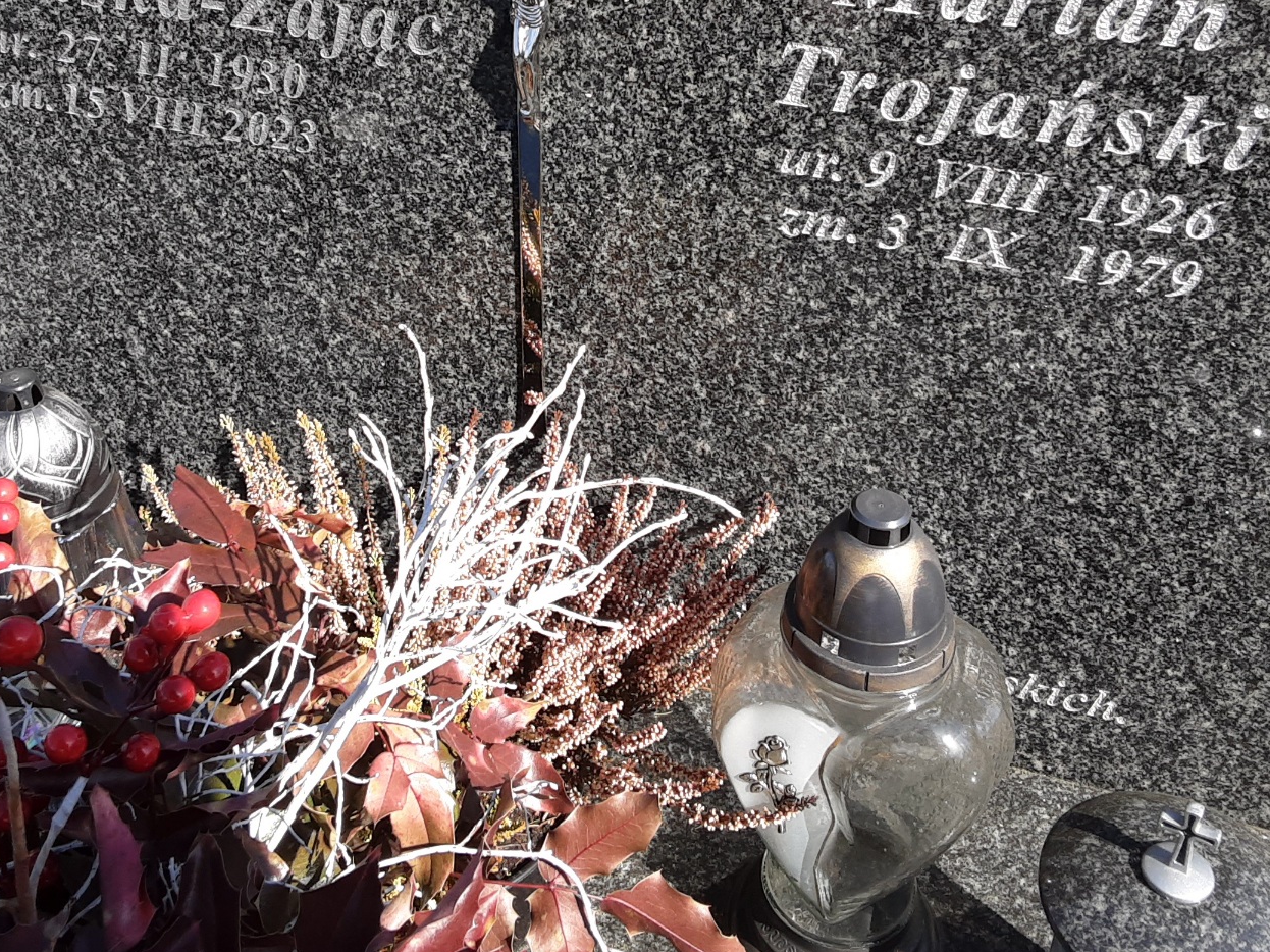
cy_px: 286
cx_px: 577
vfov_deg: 32.5
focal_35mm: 44
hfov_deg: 42.9
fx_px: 1614
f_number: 1.9
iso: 40
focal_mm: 2.9
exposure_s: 1/667
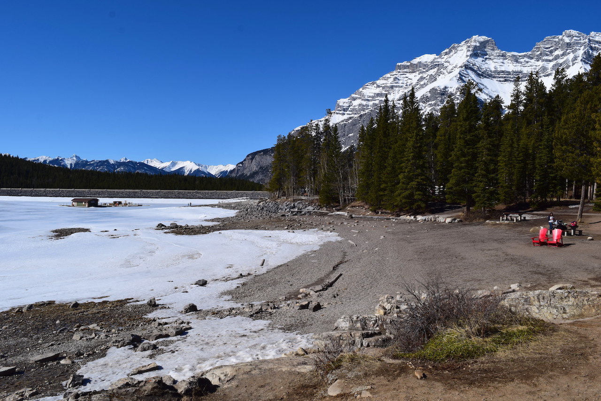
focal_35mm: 27
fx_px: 451
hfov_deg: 67.4
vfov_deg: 47.9
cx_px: 300
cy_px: 200
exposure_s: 1/640
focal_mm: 18
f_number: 11
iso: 200
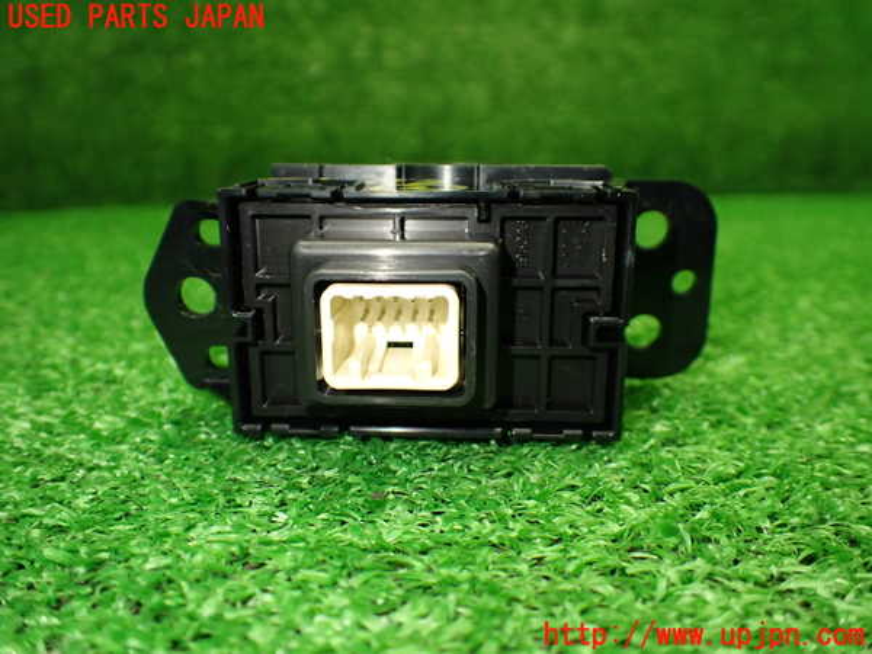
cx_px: 436
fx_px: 756
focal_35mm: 30
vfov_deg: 46.8
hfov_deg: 60.0
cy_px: 327
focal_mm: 5.4
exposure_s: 1/125
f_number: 2.3
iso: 500
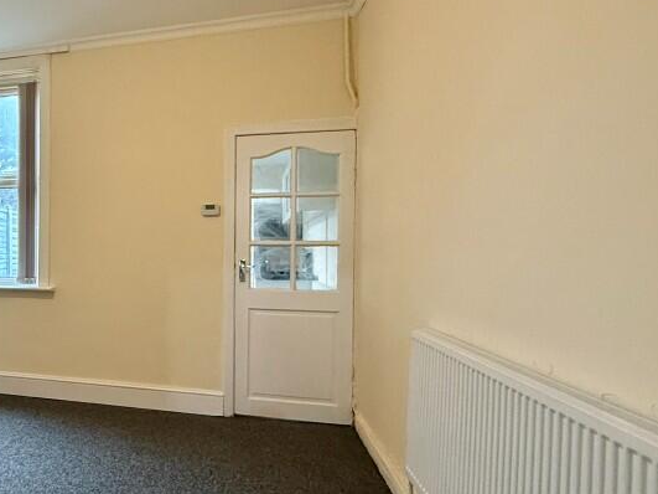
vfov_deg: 51.3
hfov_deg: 58.5
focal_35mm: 27
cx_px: 102
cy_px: 258
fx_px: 513
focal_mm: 2.22
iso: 400
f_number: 2.2
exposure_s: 1/50
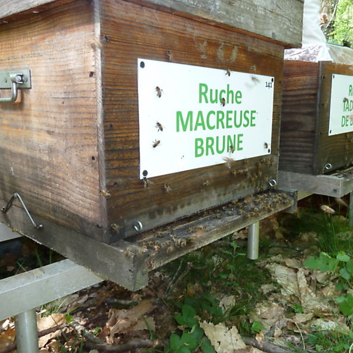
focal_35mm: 30
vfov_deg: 54.0
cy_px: 174
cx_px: 210
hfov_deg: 53.7
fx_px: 346
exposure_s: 1/30
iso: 100
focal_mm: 4.1
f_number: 3.3
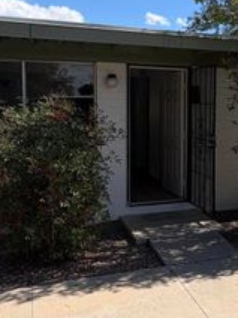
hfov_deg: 31.7
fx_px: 403
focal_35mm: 44
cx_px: 202
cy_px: 146
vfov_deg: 42.9
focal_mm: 2.22
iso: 50
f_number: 2.2
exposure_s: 1/1217
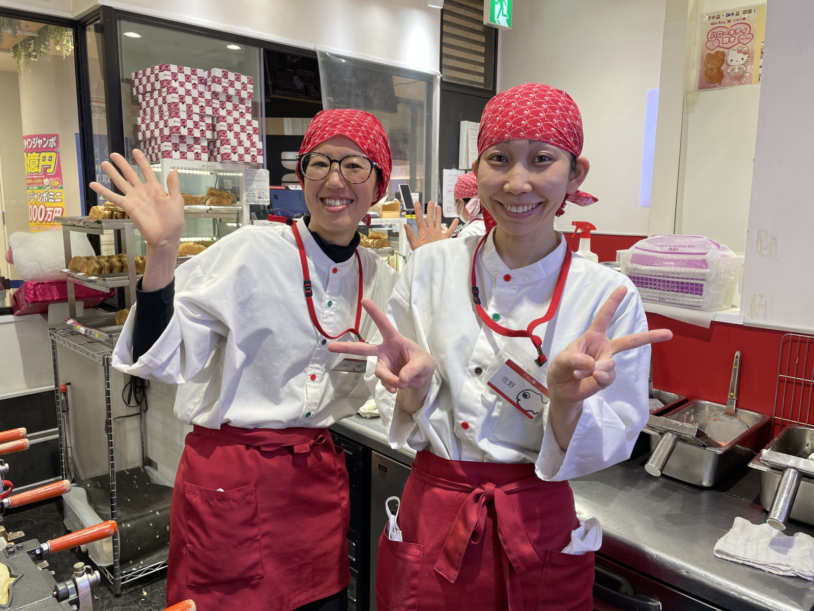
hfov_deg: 67.3
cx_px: 407
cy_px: 306
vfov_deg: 53.1
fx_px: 611
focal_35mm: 26
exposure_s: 1/100
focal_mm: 4.2
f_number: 1.6
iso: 64
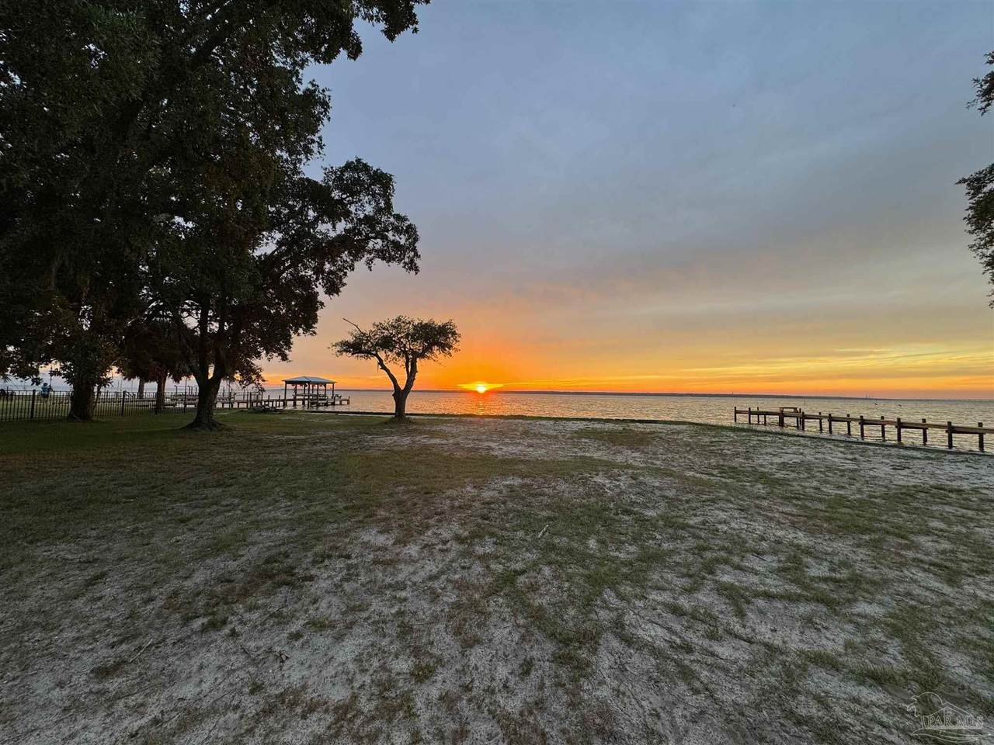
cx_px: 497
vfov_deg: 85.7
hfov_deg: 102.1
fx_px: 402
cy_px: 372
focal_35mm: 14
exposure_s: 1/99
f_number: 2.2
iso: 64
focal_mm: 2.22
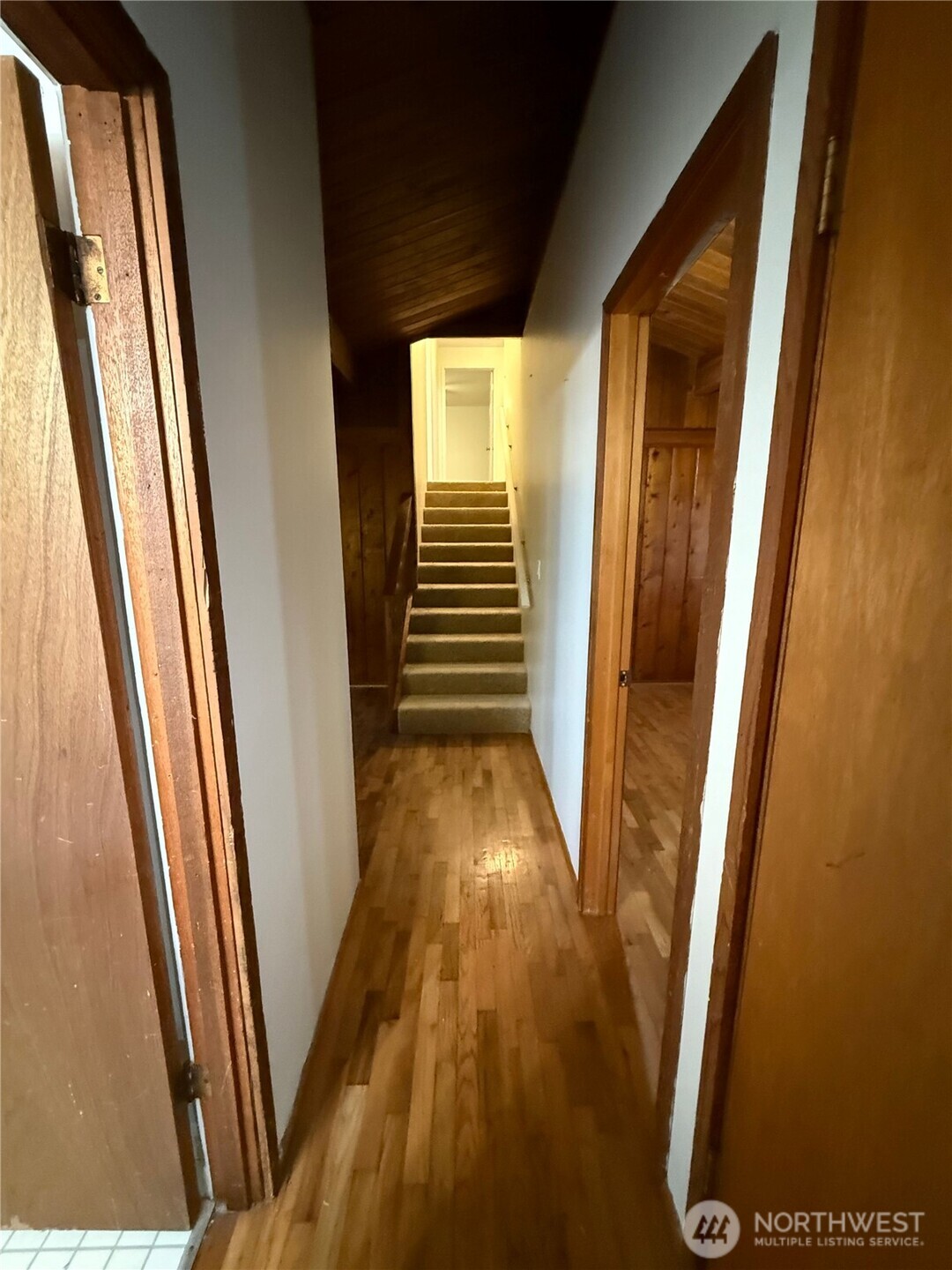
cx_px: 476
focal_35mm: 14
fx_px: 513
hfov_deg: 85.7
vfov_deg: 102.1
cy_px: 635
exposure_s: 1/40
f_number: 2.2
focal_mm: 2.22
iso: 1250
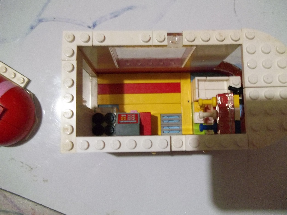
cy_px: 108
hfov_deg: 56.8
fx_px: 265
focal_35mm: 32
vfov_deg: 44.2
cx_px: 144
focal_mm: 5.7
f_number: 2.9
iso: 360
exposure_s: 1/8
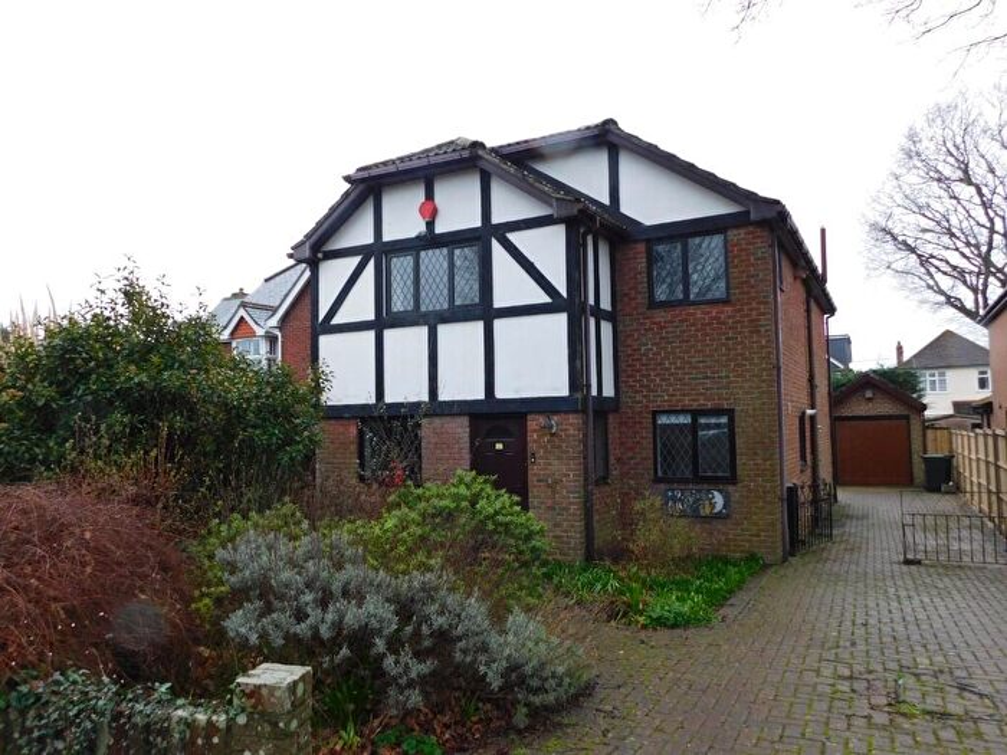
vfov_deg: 54.9
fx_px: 727
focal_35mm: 25
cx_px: 504
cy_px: 378
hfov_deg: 69.4
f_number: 3.1
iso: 125
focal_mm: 4.5
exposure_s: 1/60
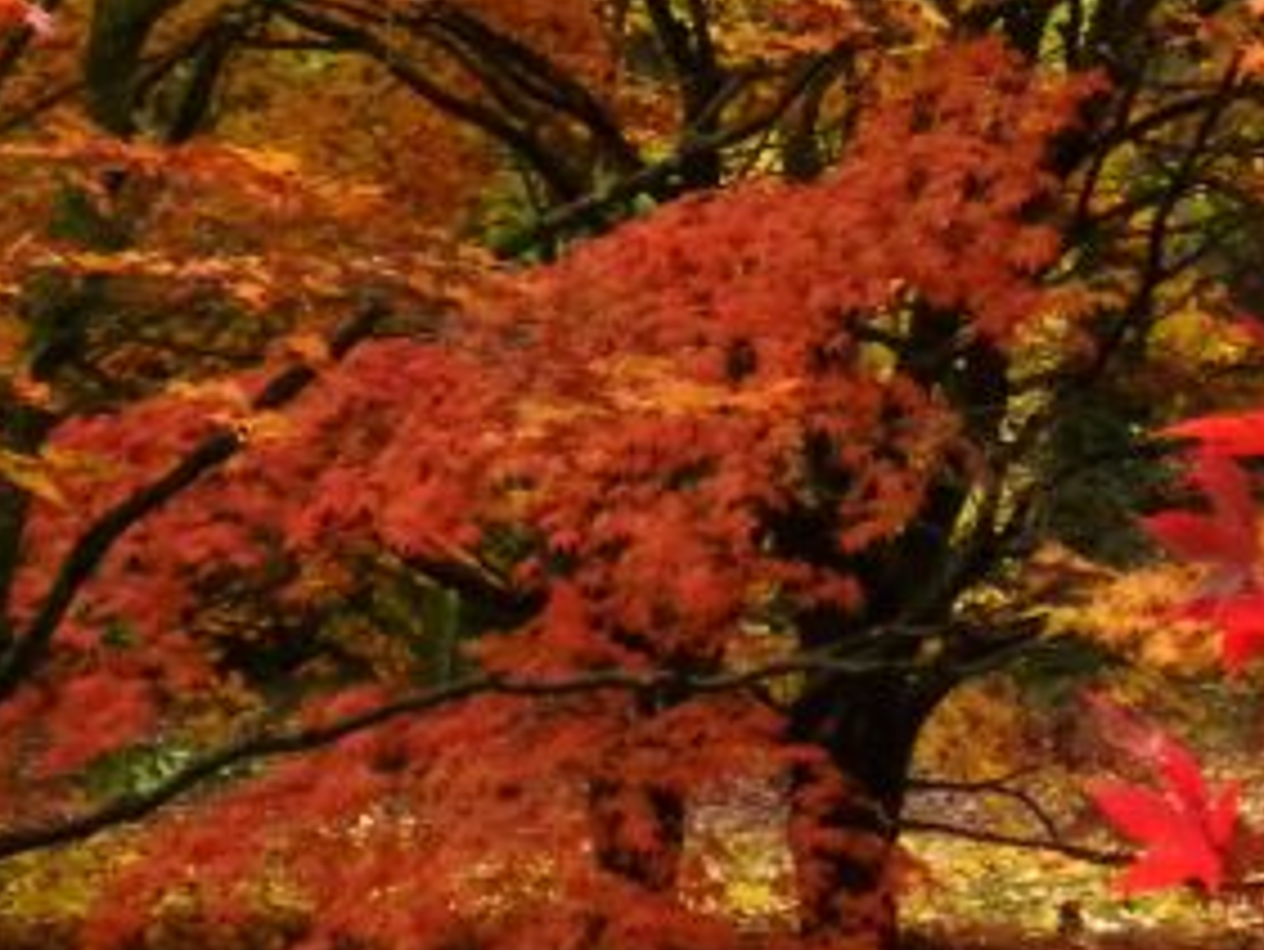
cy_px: -86
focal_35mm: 273
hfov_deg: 7.2
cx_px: 913
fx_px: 9973
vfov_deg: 5.4
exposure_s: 1/120
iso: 400
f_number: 4
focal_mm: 13.4
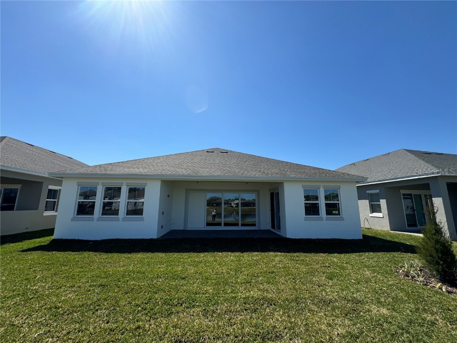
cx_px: 228
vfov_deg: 85.7
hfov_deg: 102.1
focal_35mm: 14
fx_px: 185
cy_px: 172
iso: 50
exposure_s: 1/2083
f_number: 2.2
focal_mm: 2.22
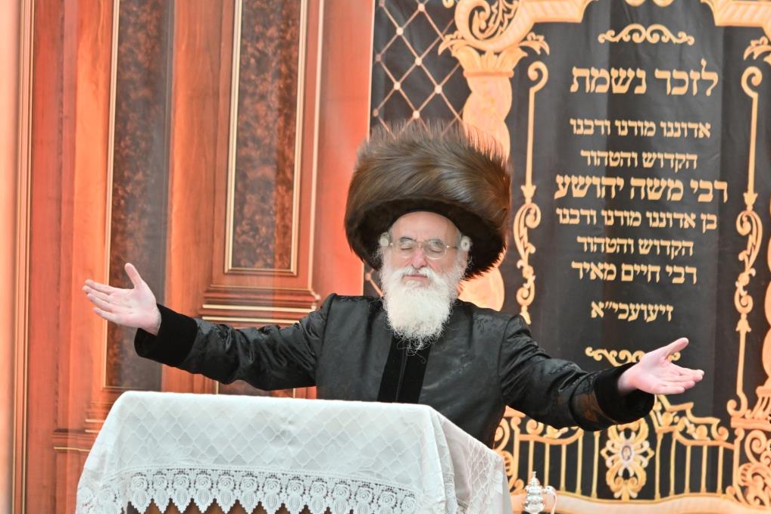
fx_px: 3877
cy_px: 257
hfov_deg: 11.4
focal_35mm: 181
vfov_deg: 7.6
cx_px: 387
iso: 800
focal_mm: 120
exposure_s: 1/160
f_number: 4
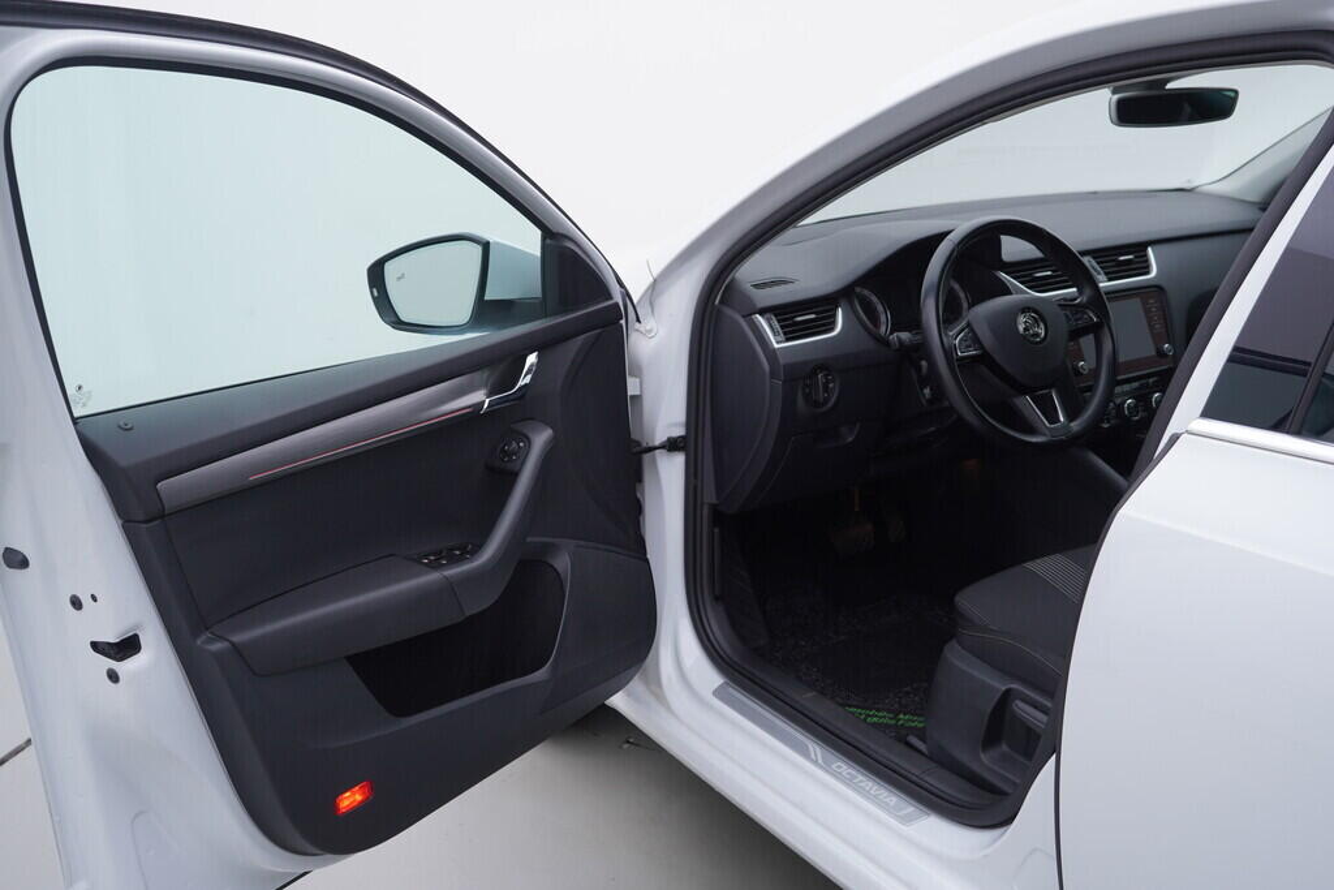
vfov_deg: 36.9
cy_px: 445
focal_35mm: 36
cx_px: 667
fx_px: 1334
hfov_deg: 53.1
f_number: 3.5
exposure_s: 1/60
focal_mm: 24
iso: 125
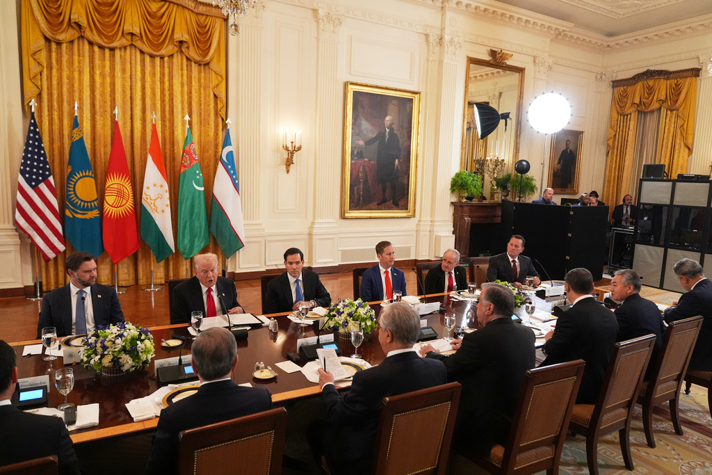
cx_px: 356
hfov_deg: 73.7
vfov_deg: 53.1
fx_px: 475
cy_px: 238
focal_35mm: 24
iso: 5000
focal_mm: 24
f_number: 3.2
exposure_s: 1/320
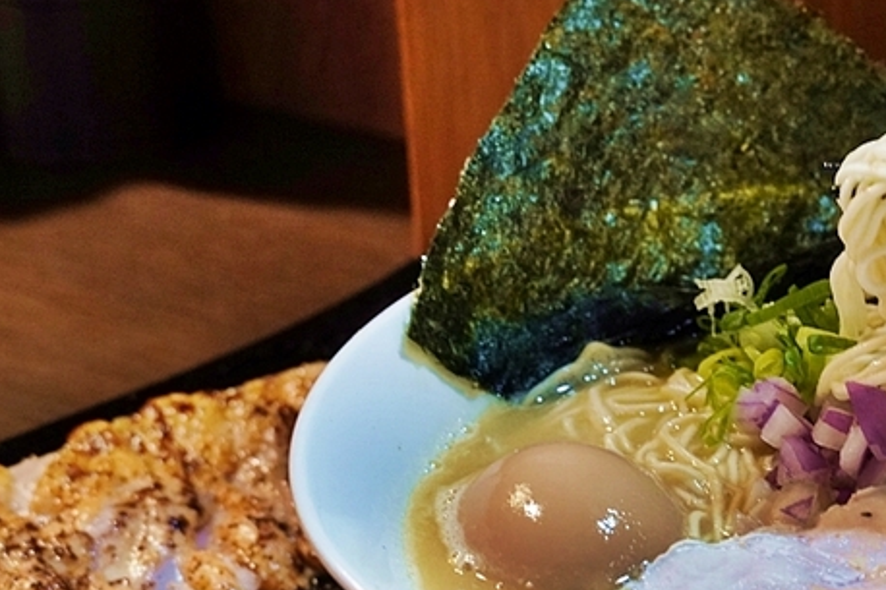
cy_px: 273
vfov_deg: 13.3
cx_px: 753
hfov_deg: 19.6
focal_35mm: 103
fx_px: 2532
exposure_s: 1/20
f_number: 6.3
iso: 1600
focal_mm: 37
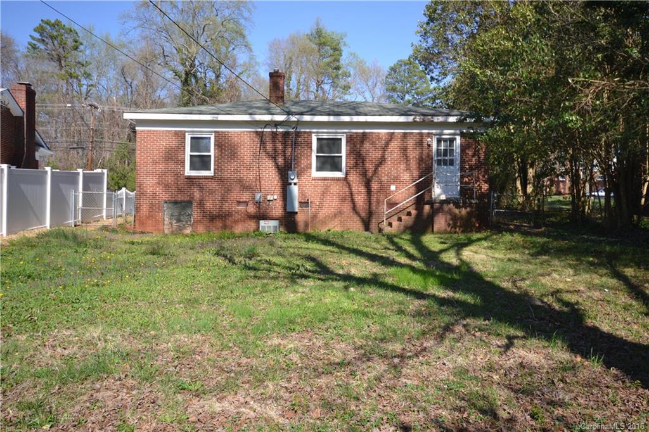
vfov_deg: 43.6
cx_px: 324
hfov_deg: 61.9
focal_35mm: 30
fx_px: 541
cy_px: 216
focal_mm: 20
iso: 100
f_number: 6.3
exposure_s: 1/160
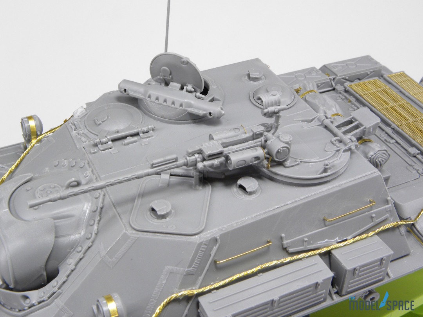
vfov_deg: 28.0
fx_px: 635
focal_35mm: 52
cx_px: 212
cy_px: 158
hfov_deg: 36.8
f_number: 8
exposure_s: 1/17
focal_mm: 9.2
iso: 134
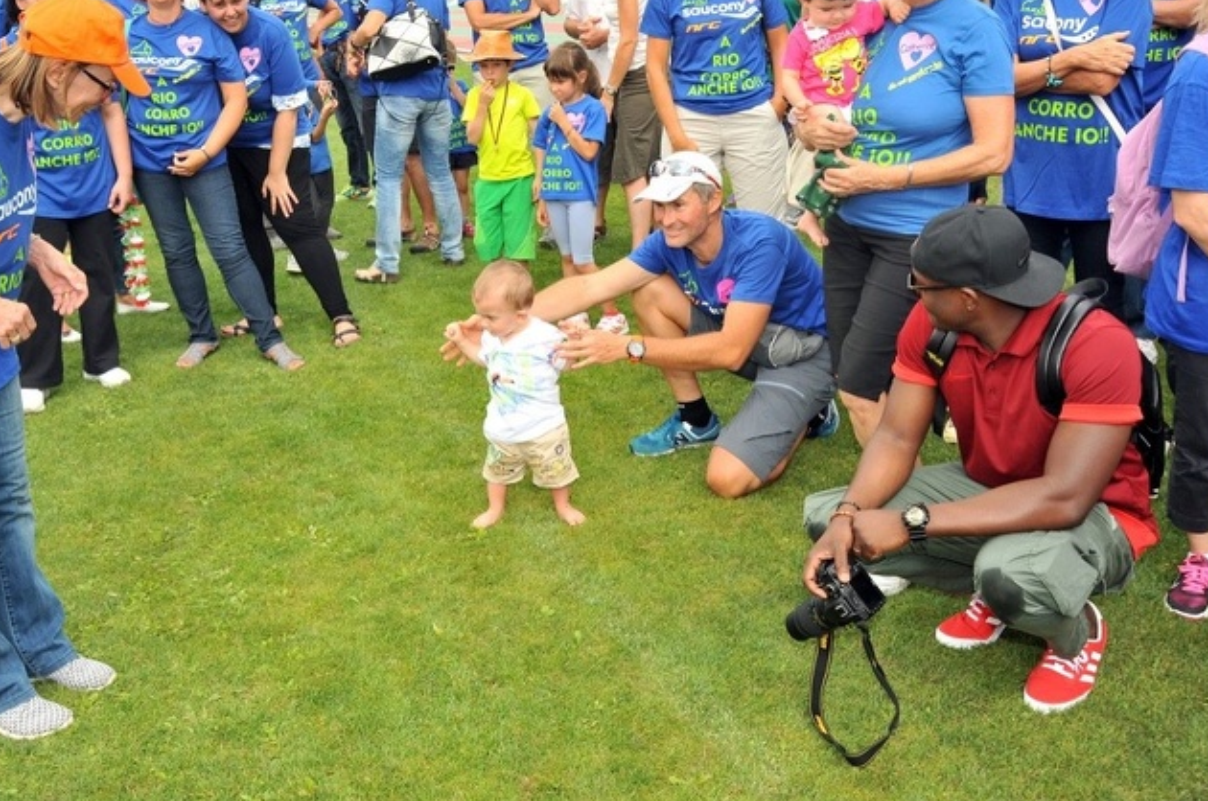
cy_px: 324
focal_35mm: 39
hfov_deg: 49.6
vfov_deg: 34.0
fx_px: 1307
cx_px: 550
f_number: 8
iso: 250
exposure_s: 1/160
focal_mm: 31
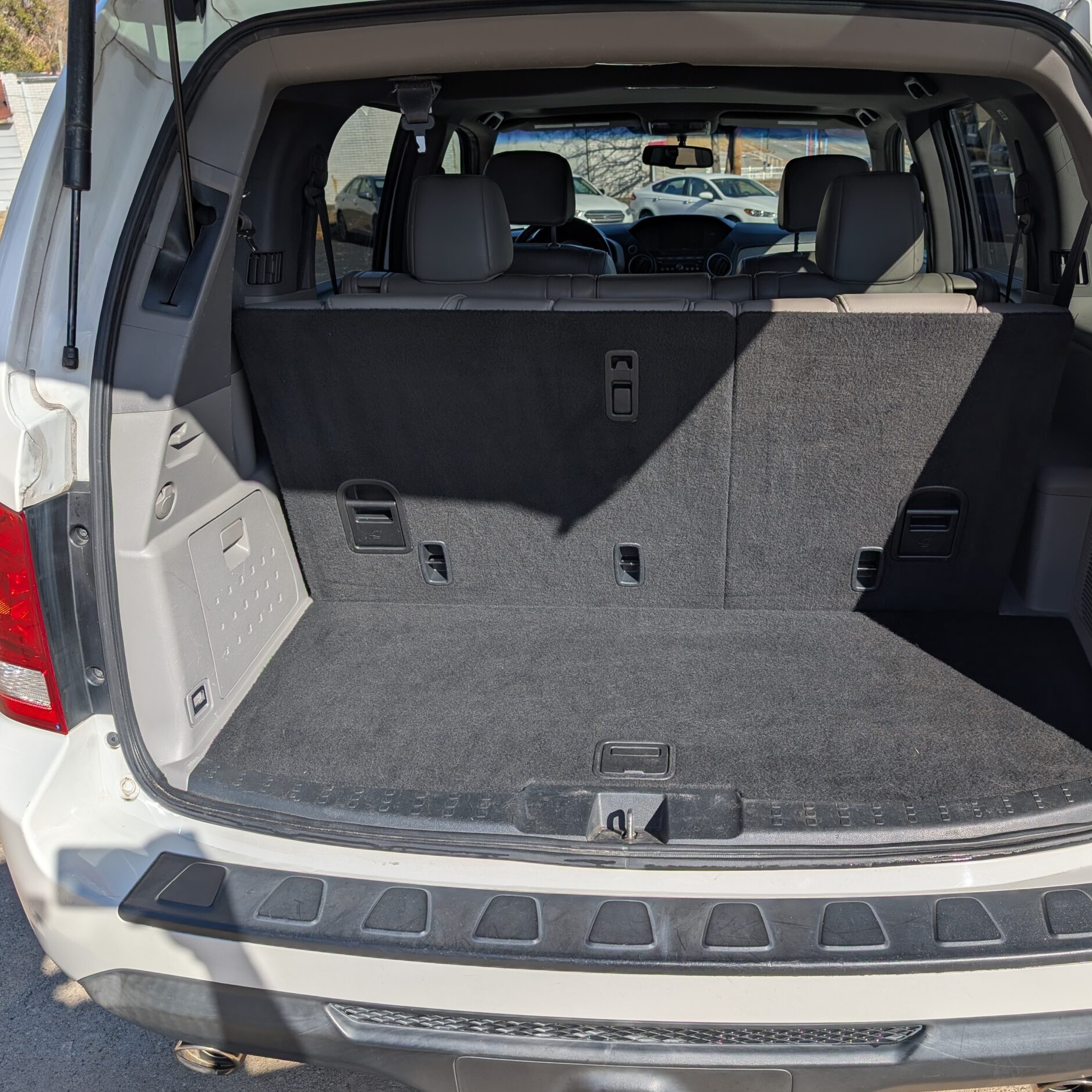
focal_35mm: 29
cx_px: 661
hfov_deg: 55.2
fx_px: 1035
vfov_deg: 55.6
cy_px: 551
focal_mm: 6.9
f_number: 1.68
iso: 21
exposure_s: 1/2037
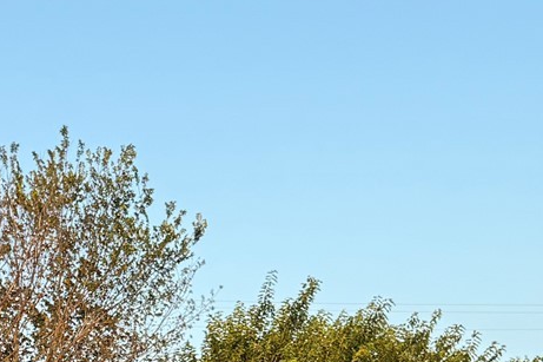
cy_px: 698
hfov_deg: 19.1
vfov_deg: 11.9
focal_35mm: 104
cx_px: -2
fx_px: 1568
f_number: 1.78
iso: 80
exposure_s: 1/1005
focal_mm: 6.76
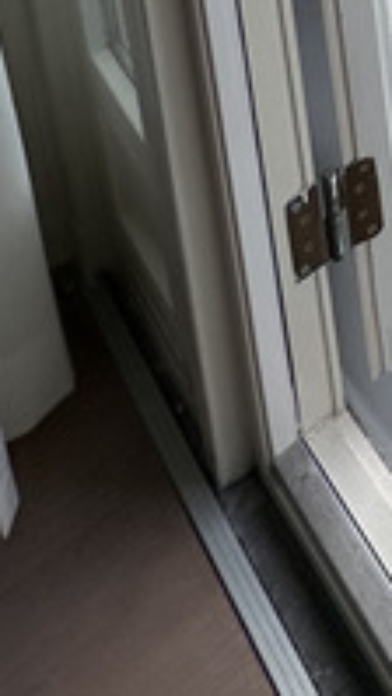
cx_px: 910
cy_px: -514
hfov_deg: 14.4
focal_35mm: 59
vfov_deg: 22.7
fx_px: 1090
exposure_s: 1/303
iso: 40
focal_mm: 2.22
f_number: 2.2
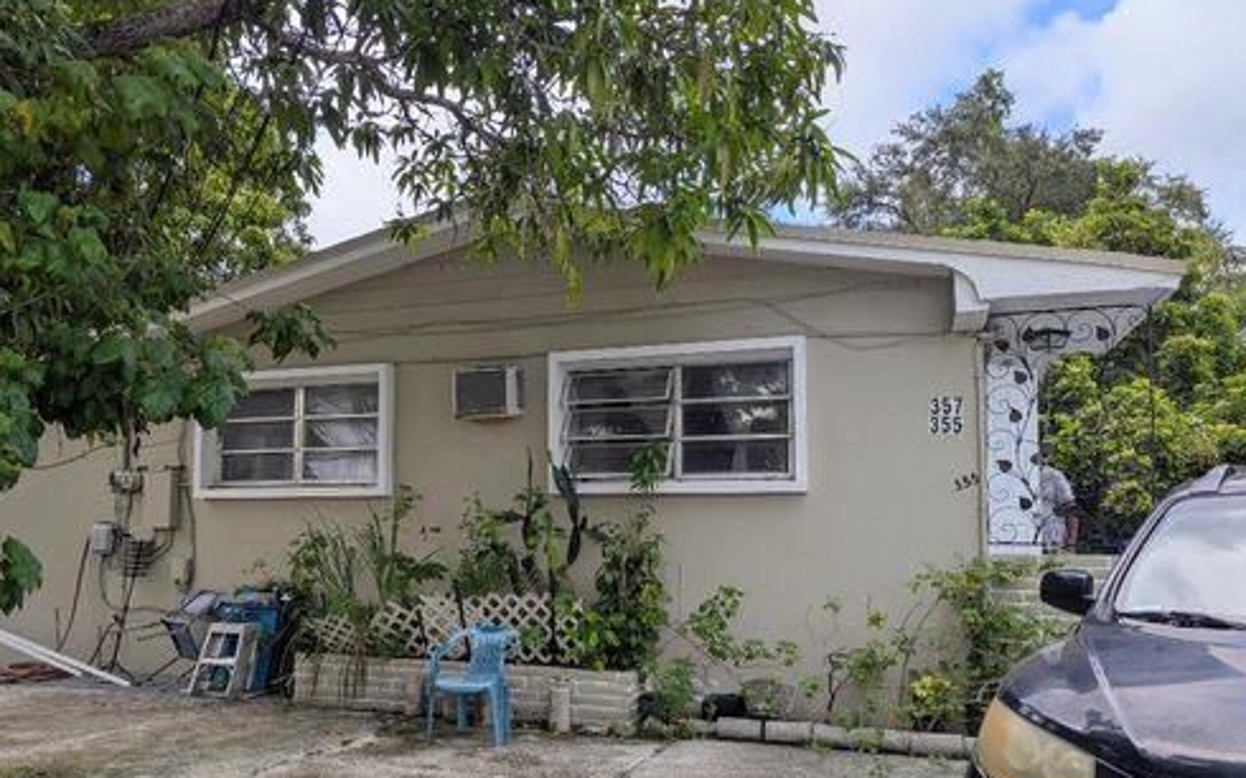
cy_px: 473
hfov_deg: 70.4
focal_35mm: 26
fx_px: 883
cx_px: 628
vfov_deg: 47.3
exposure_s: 1/686
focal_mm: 6.81
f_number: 1.85
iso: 46
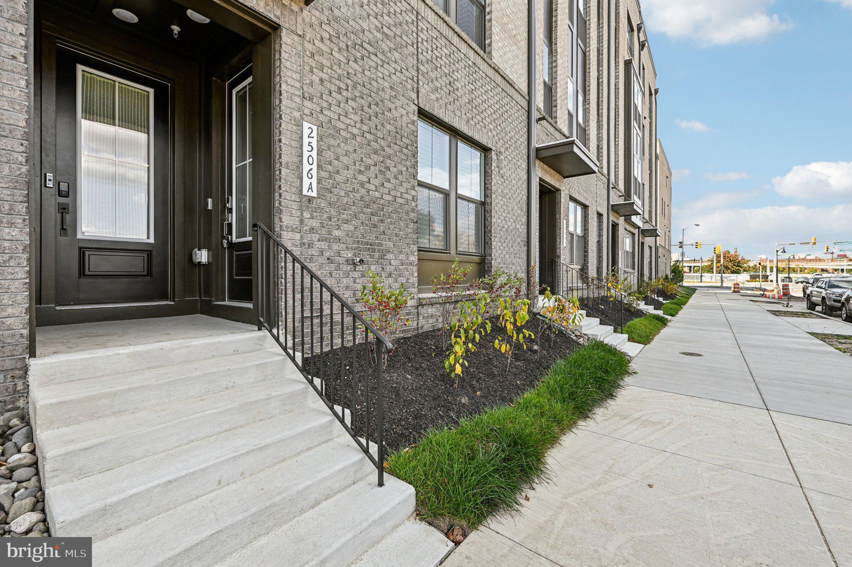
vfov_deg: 77.2
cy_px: 284
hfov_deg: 100.4
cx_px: 426
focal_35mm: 15
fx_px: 355
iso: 100
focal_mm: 15
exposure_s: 1/50
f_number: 8
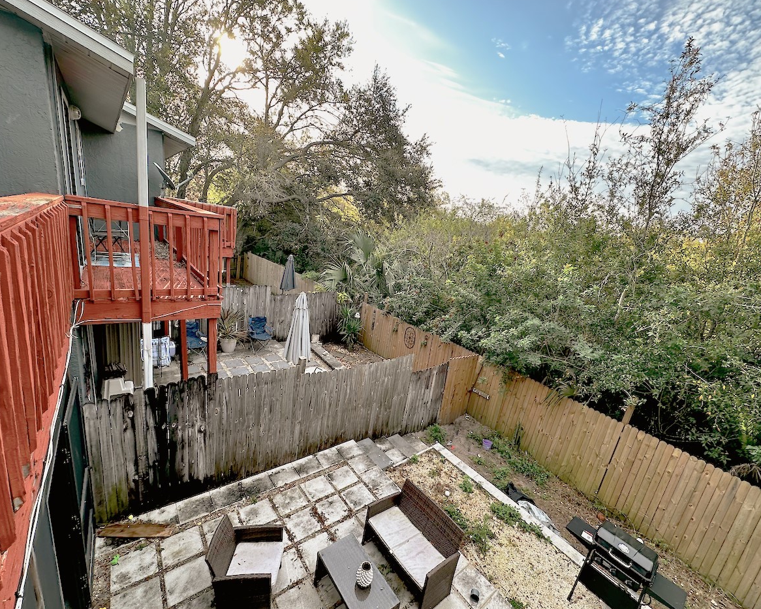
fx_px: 338
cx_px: 399
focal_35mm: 15
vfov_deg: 84.0
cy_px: 304
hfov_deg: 96.7
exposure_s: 1/210
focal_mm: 2.22
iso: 40
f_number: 2.2
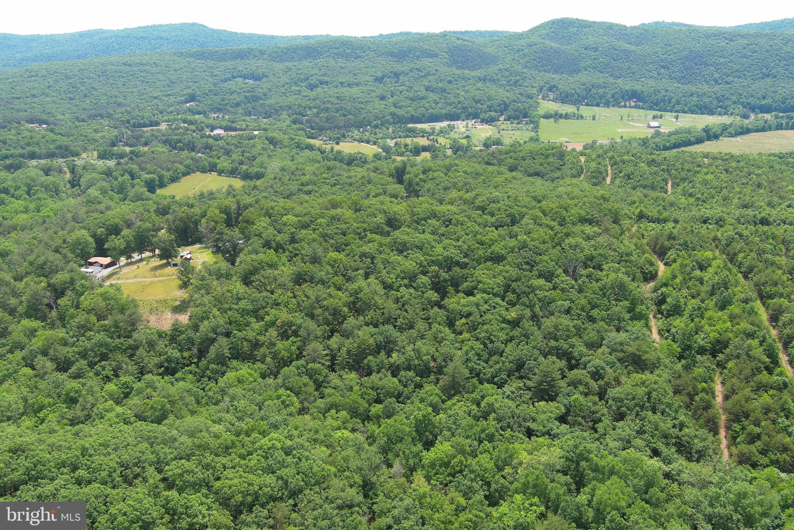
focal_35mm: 29
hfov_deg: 63.7
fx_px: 640
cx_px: 397
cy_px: 265
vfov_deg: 45.0
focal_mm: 10.57
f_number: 2.8
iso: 100
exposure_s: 1/420
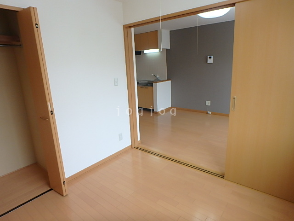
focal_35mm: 21
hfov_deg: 79.0
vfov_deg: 63.4
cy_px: 110
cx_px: 147
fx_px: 178
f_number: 3.5
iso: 160
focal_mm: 3.7
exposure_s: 1/60
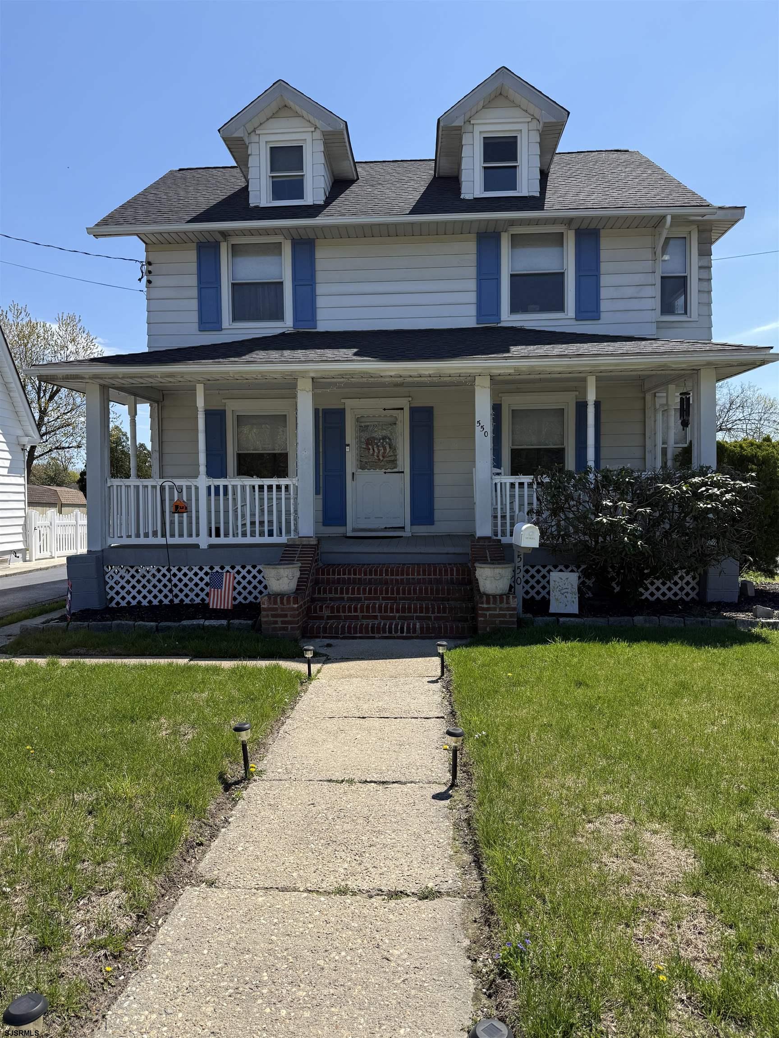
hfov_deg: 56.8
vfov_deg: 71.6
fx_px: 720
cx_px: 390
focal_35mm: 24
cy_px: 519
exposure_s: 1/3759
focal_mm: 6.76
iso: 80
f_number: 1.78
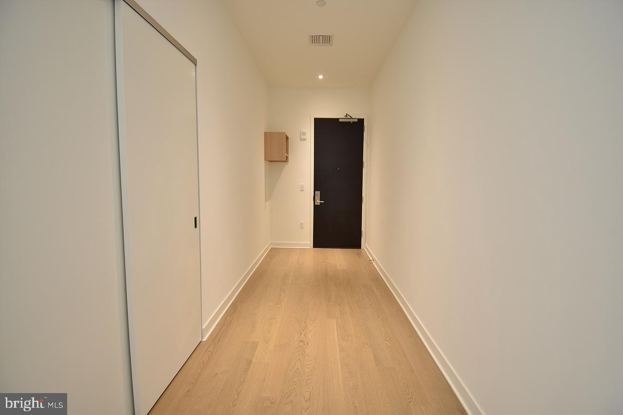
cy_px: 208
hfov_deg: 100.4
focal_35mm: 15
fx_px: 260
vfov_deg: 77.3
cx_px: 312
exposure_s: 1/5
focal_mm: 10
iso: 100
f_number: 4.5
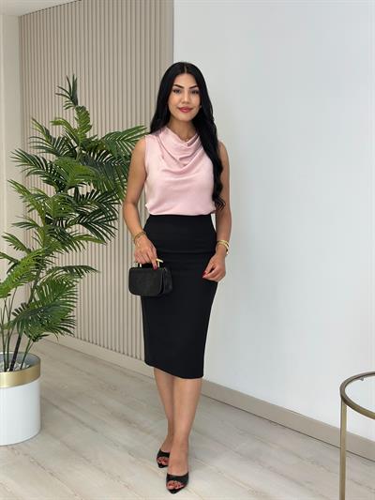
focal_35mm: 48
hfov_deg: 30.3
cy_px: 250
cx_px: 188
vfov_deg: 39.6
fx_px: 693
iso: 80
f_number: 1.78
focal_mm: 6.86
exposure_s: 1/308
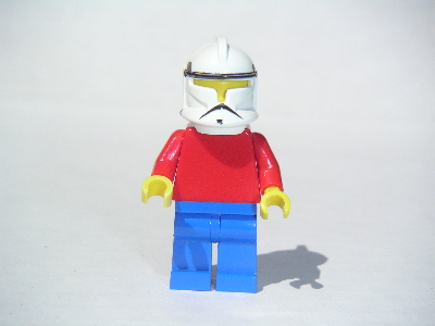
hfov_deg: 26.7
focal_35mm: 73
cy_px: 163
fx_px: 917
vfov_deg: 20.2
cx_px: 218
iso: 125
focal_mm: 11.3
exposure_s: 1/1000
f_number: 8
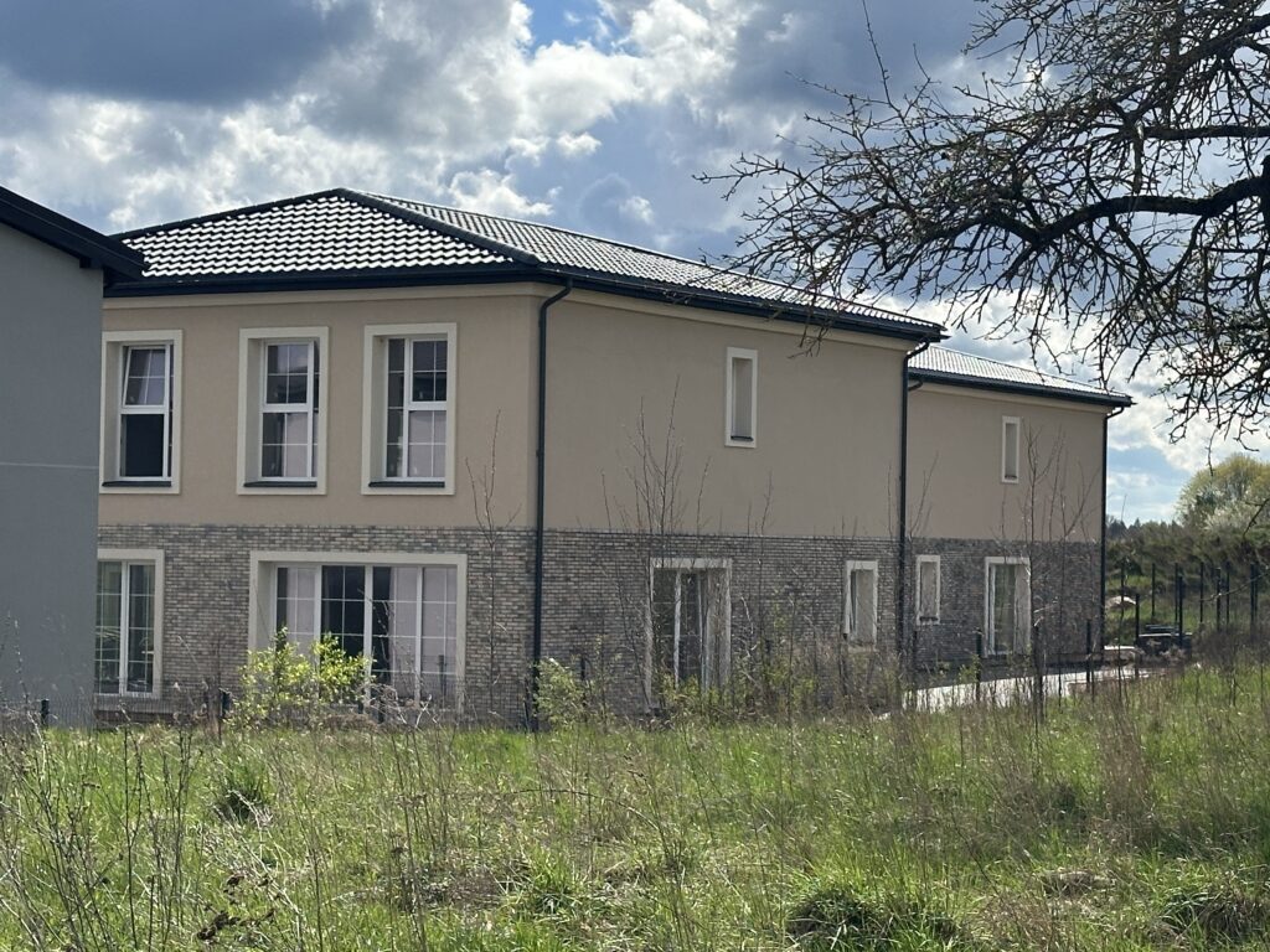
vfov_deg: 30.3
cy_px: 476
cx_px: 635
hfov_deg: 39.7
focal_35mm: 48
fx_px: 1761
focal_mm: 6.86
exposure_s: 1/7092
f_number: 1.78
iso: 64
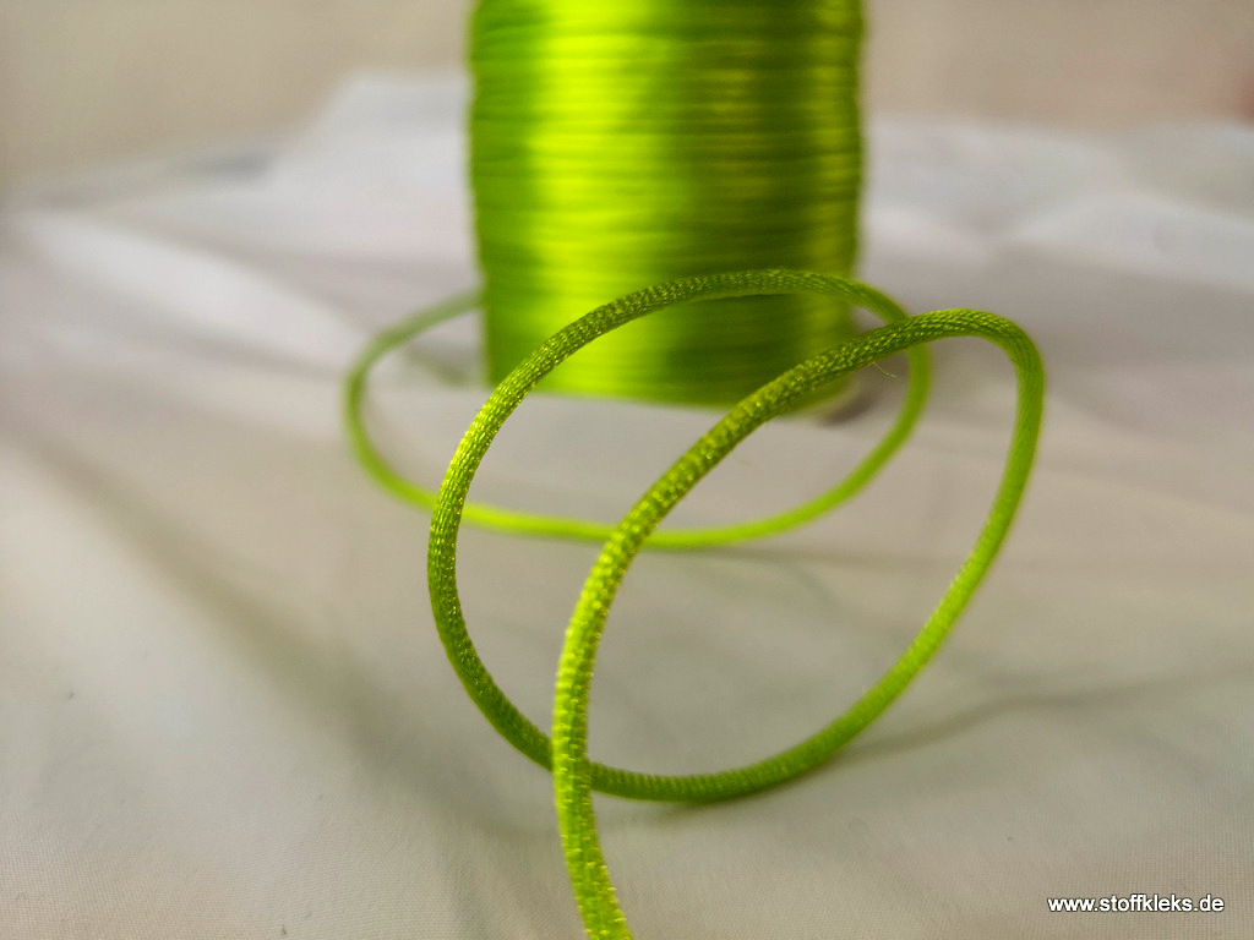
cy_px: 470
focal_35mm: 27
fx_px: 978
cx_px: 627
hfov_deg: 65.3
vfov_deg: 51.4
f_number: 1.8
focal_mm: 5.58
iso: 50
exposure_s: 1/226
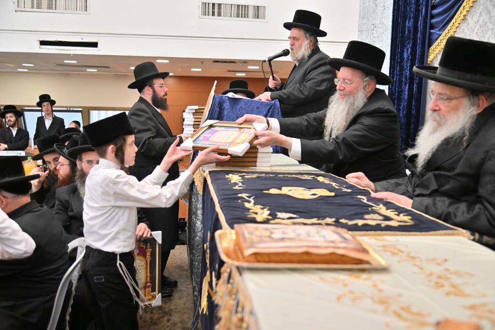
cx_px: 248
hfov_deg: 54.4
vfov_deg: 37.9
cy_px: 165
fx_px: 481
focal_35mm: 35
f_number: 4
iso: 1250
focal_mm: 35
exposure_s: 1/400
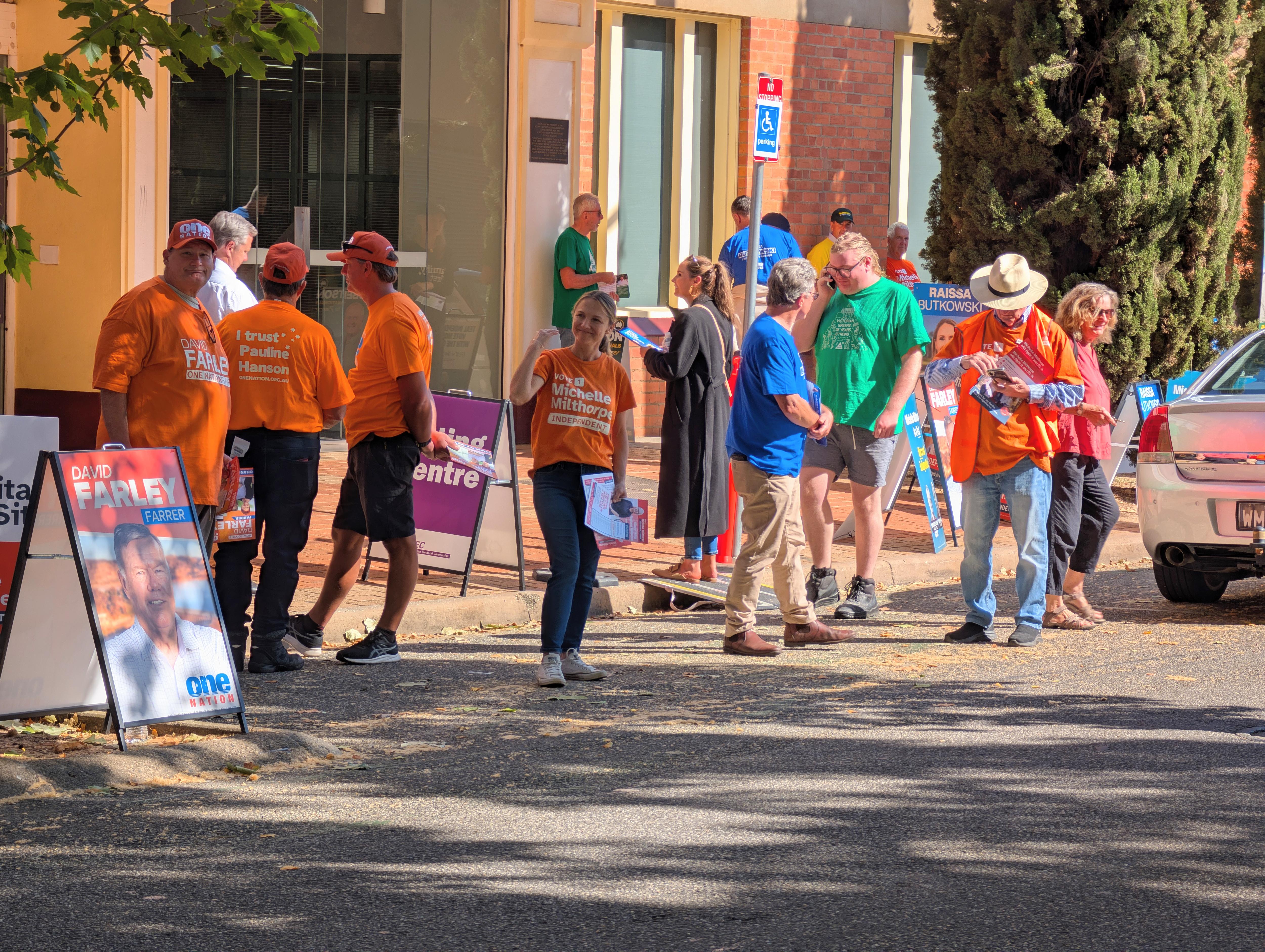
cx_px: 632
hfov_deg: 17.9
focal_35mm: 110
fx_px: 4025
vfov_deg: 13.5
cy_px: 476
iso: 15
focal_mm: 18
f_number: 2.8
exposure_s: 1/231
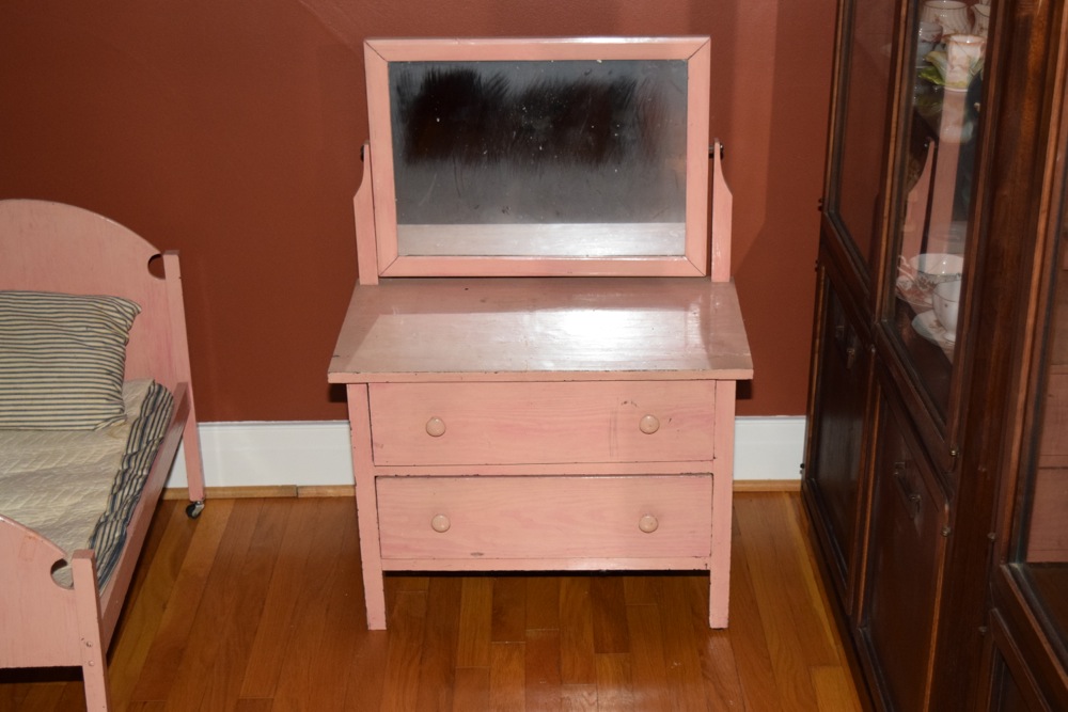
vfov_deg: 25.1
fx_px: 1602
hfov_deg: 36.9
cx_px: 534
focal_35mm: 54
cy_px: 356
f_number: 4.8
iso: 2000
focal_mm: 36
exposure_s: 1/60
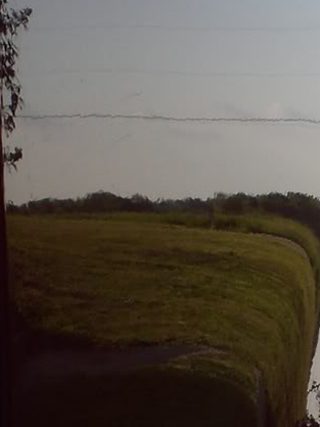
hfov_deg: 11.0
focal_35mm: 132
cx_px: 366
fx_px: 1629
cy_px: 327
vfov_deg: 14.9
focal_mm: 6.3
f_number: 4.4
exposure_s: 1/200
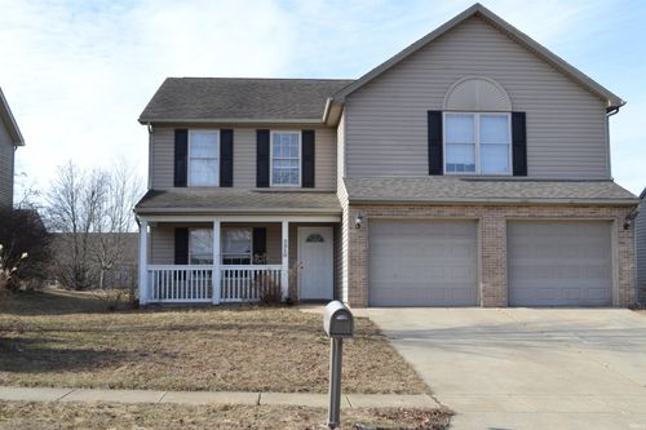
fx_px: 753
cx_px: 323
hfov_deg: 46.4
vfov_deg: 31.9
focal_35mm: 42
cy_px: 215
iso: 100
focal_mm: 28
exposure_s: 1/200
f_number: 7.1
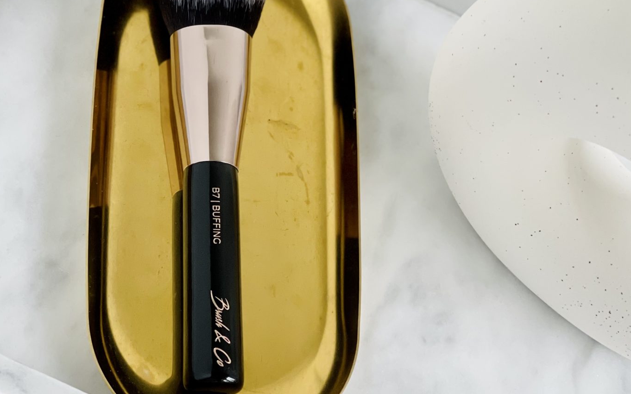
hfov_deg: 20.4
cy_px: 105
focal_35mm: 102
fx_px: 1754
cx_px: 285
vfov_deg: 12.8
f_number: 2.2
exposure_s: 1/121
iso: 125
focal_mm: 7.5
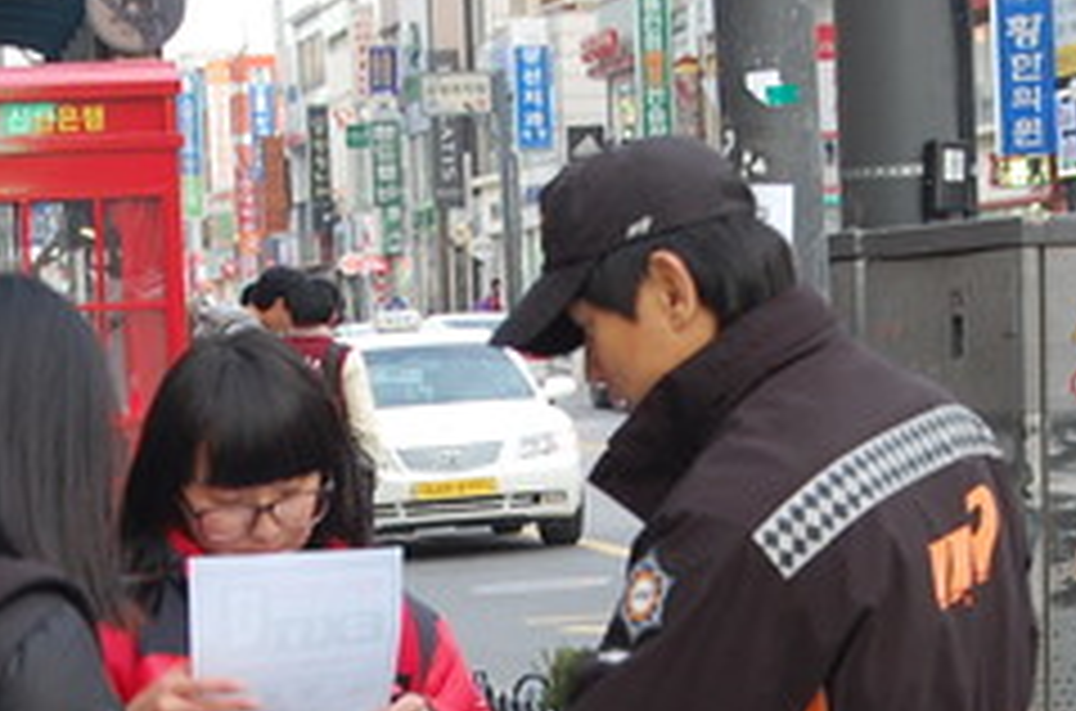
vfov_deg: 8.1
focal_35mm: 167
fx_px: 4978
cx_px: 410
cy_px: 765
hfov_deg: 12.3
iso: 400
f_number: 5
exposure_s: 1/30
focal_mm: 38
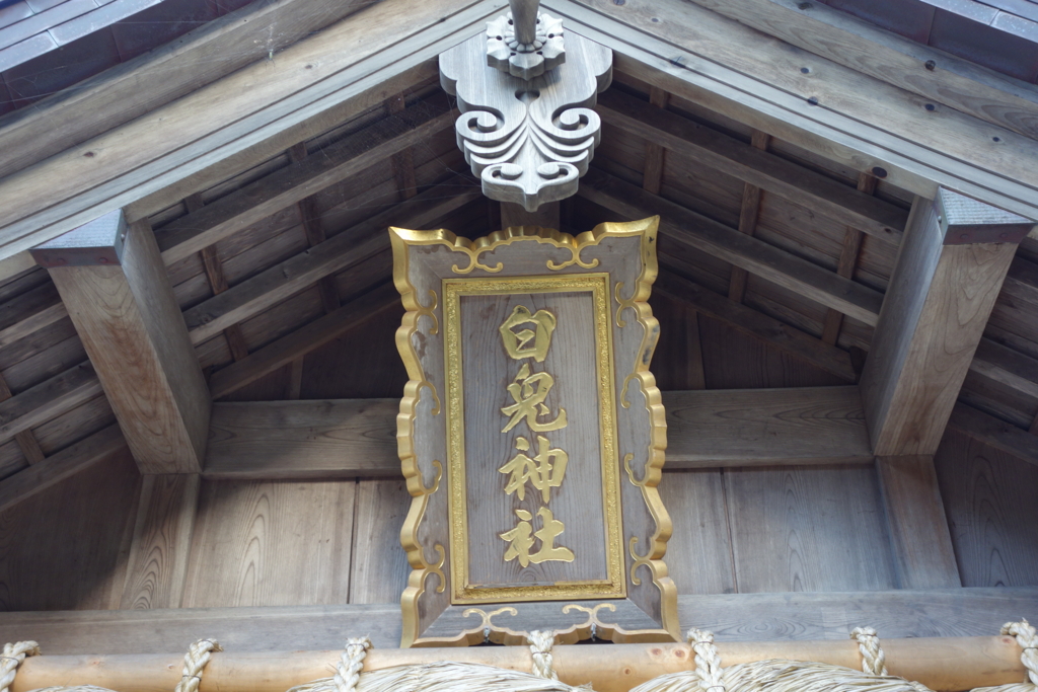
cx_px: 519
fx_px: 1413
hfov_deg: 40.3
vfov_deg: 27.5
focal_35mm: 49
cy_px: 346
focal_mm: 18.23
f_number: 3.2
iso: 200
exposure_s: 1/50
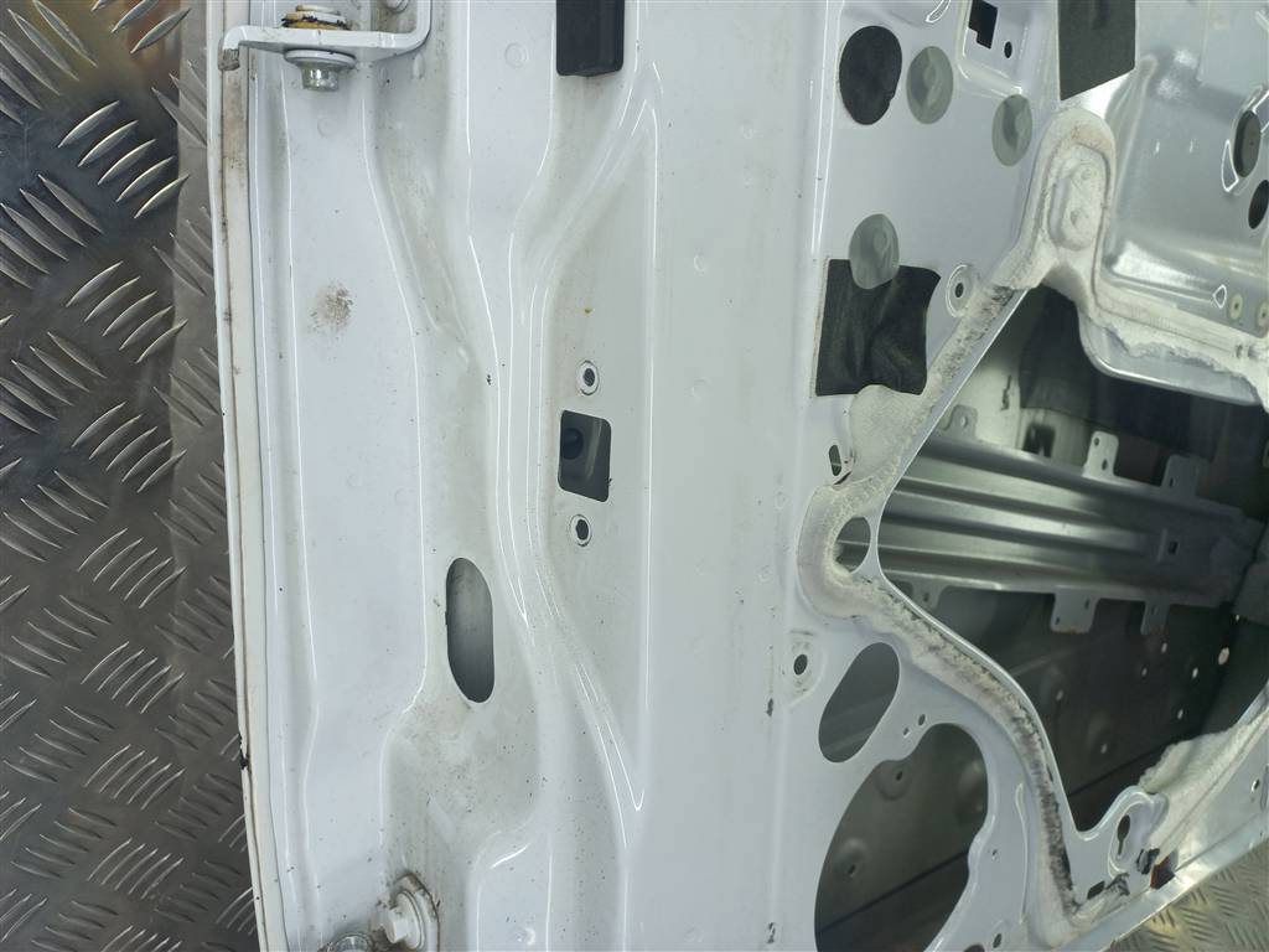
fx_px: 916
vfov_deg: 54.9
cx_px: 634
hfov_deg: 69.4
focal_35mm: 25
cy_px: 476
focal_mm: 4.6
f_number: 1.8
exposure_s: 1/50
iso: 40
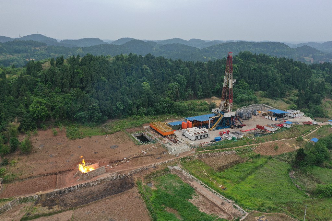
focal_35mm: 28
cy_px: 110
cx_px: 166
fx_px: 258
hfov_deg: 65.5
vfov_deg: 46.4
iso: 100
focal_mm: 10.26
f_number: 5
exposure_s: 1/200
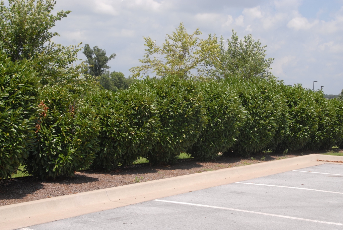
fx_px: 601
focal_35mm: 63
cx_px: 172
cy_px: 115
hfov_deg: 31.9
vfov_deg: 21.6
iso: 400
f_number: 10
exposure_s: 1/400
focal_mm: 42
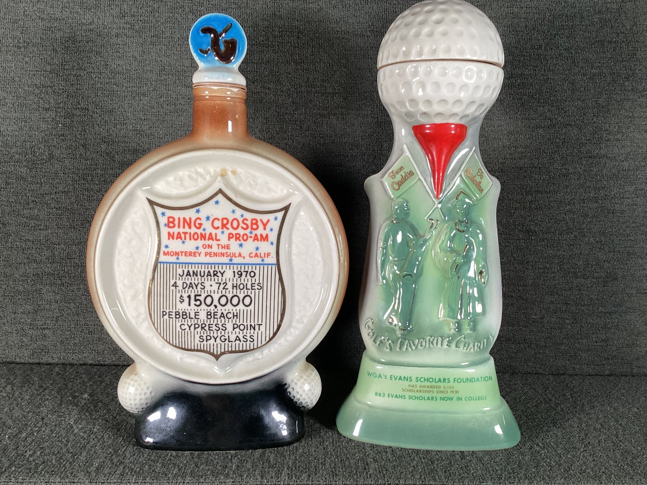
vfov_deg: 45.4
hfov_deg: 58.3
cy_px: 242
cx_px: 324
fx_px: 579
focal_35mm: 31
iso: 80
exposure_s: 1/100
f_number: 2.4
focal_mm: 3.3
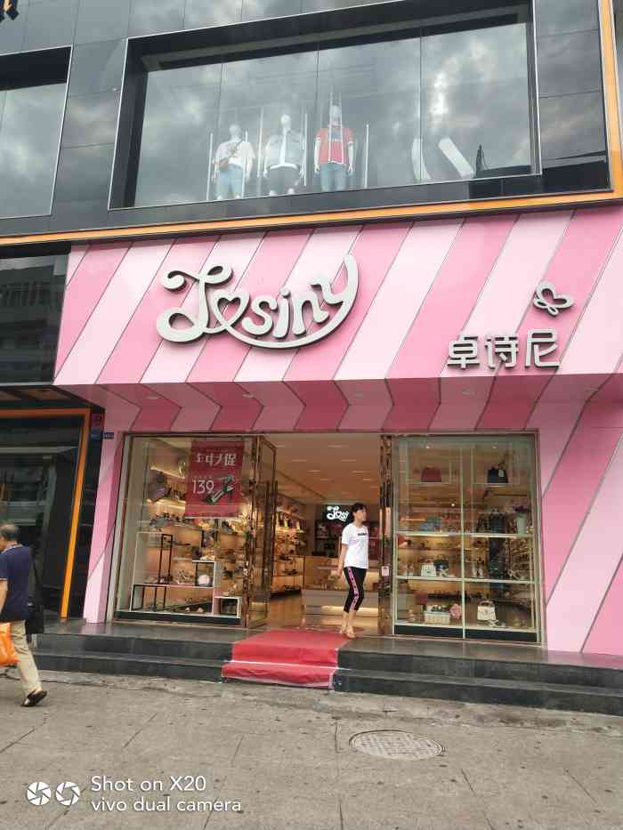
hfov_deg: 46.8
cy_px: 415
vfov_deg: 60.0
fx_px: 720
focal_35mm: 30
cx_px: 312
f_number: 1.8
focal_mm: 3.95
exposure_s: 1/435
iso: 50
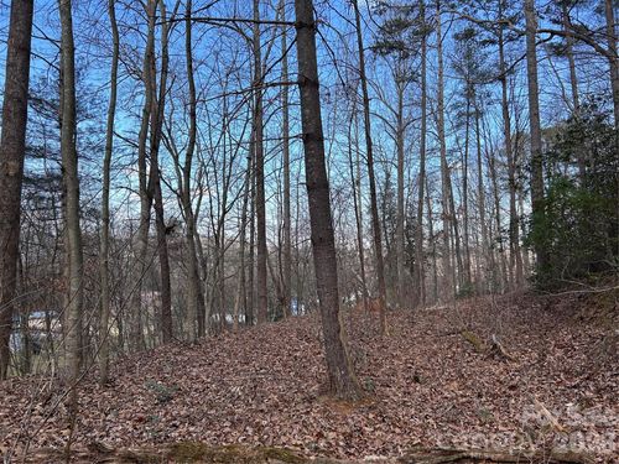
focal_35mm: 26
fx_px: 465
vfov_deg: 53.1
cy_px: 232
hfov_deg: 67.3
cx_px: 310
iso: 50
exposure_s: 1/1280
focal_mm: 5.7
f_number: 1.5
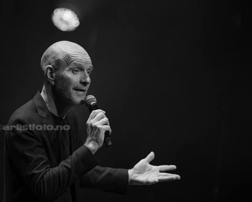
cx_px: 104
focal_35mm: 380
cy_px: 110
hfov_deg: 5.1
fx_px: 2833
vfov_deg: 4.1
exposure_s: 1/640
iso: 800
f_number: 2.8
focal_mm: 300
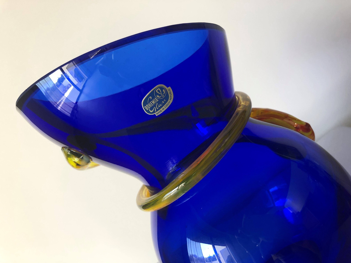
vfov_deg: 49.7
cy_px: 132
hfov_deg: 63.4
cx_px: 176
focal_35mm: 28
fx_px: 284
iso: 40
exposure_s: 1/15
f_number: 1.8
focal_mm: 3.99
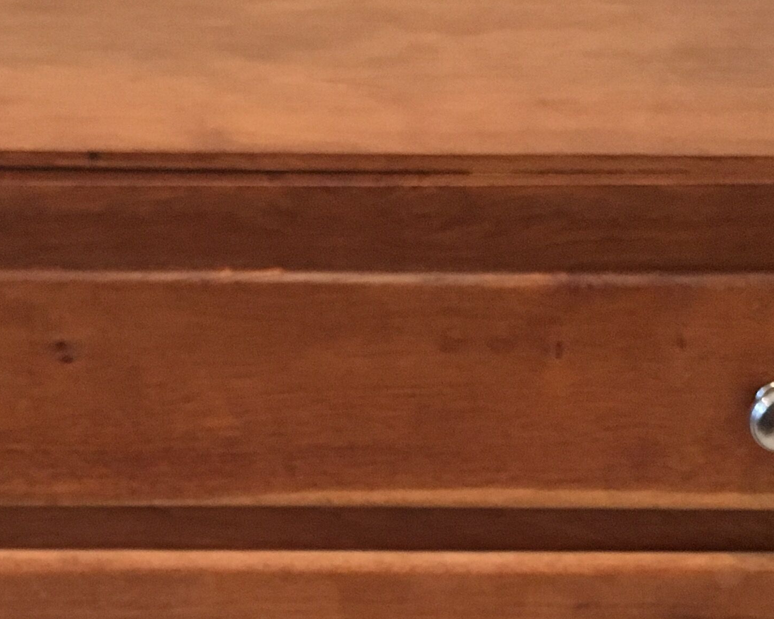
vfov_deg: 18.9
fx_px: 1810
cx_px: 338
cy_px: 618
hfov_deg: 24.1
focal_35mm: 79
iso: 200
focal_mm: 4.15
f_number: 2.2
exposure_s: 1/17
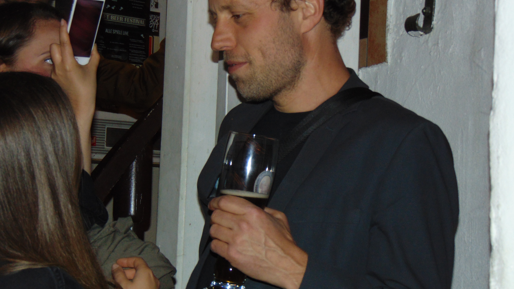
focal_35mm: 78
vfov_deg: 15.5
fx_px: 1063
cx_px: 255
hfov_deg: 27.2
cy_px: 144
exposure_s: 1/60
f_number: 3.7
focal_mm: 12.8
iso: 500
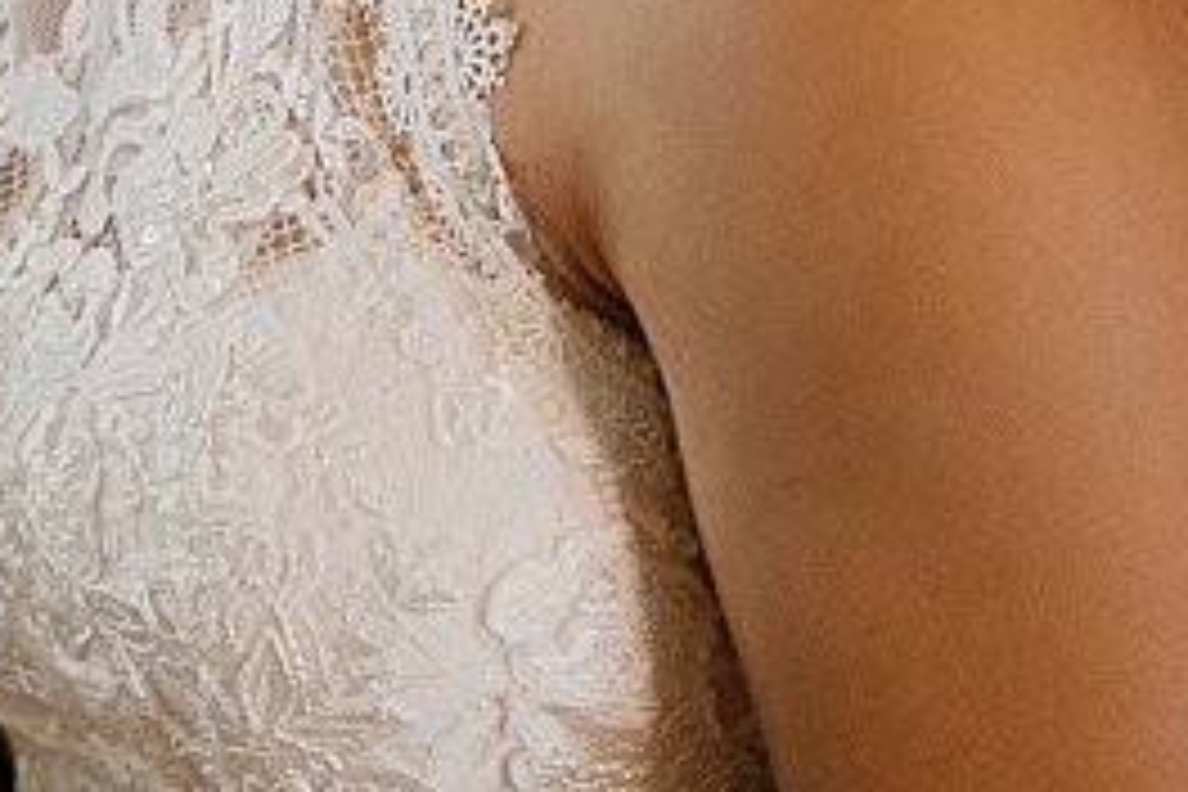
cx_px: -999
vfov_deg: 6.3
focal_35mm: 212
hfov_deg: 9.2
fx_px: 6995
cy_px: -722
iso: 800
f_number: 1.4
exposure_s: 1/160
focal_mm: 35
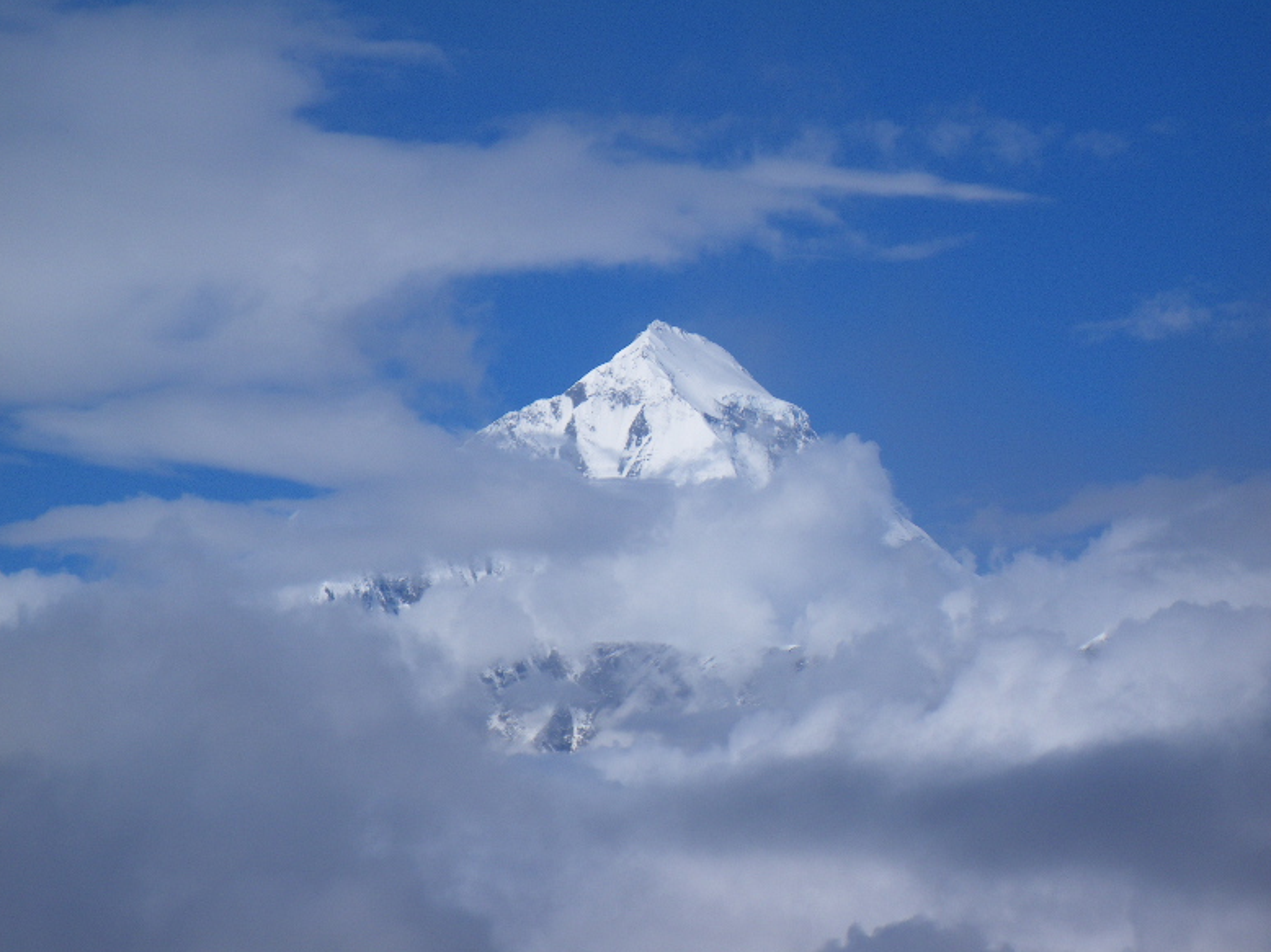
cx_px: 642
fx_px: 5286
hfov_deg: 13.7
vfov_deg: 10.3
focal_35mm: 144
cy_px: 482
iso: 50
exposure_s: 1/400
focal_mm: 25
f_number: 6.6
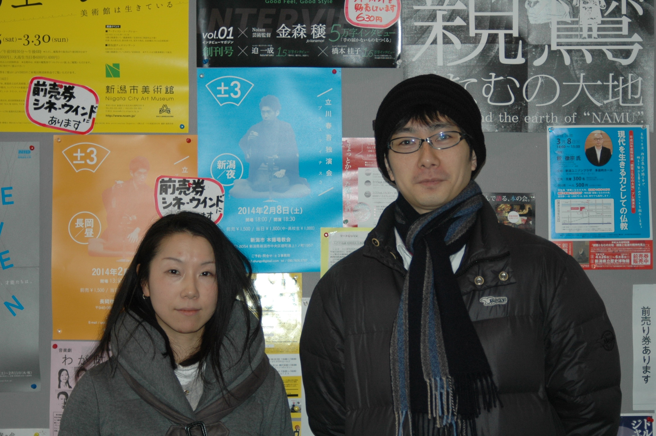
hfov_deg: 27.0
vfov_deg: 18.1
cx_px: 328
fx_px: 1365
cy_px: 218
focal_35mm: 75
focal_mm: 50
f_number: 4.5
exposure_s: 1/60
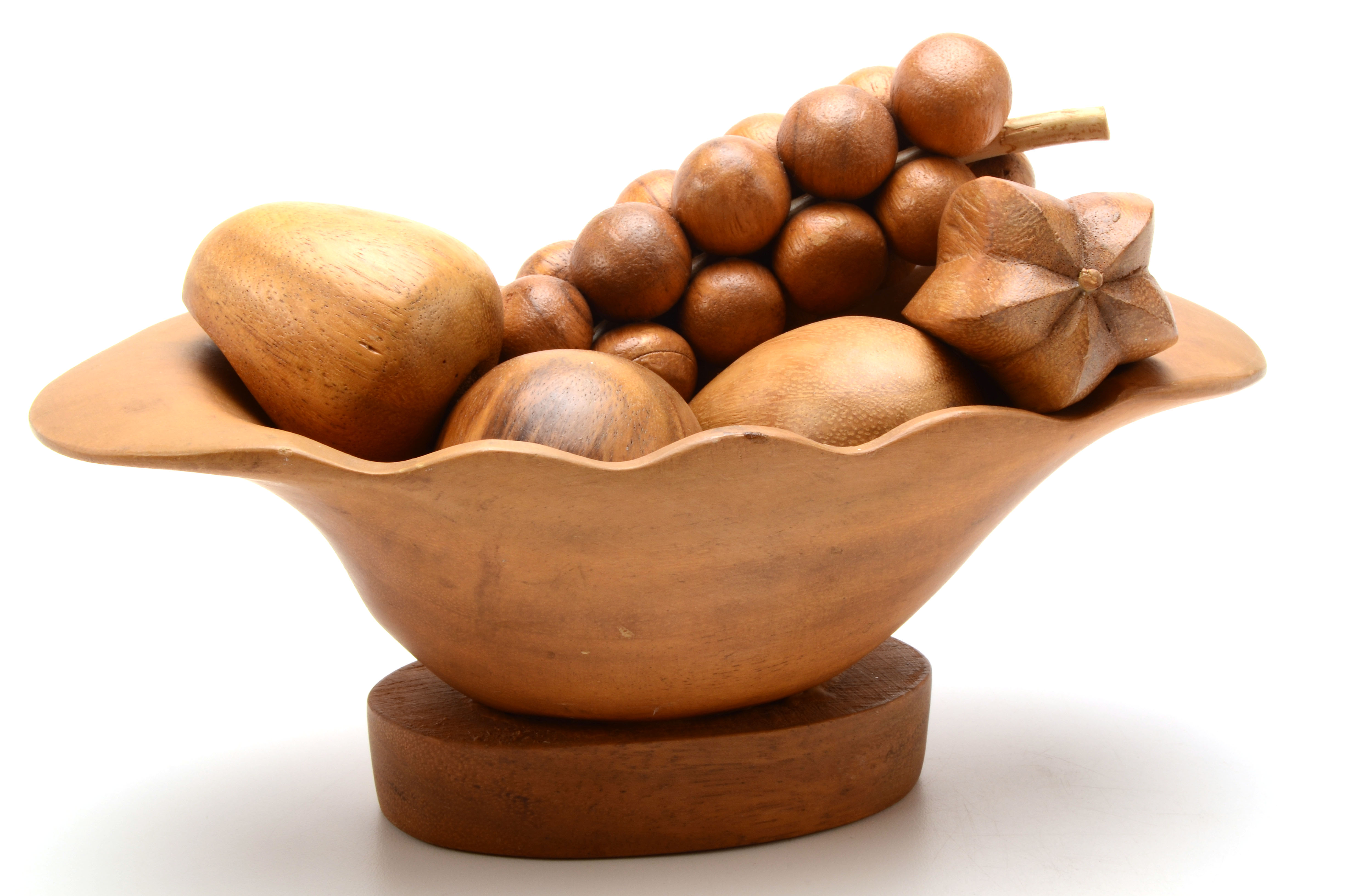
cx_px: 676
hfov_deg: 32.0
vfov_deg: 21.5
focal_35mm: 63
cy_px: 448
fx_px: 2363
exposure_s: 1/160
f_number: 22
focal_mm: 42
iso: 100
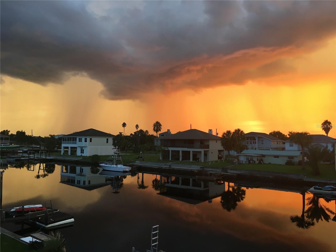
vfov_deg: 48.2
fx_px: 281
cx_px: 168
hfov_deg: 61.7
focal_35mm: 29
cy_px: 126
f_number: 2.2
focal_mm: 4.15
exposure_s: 1/40
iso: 32
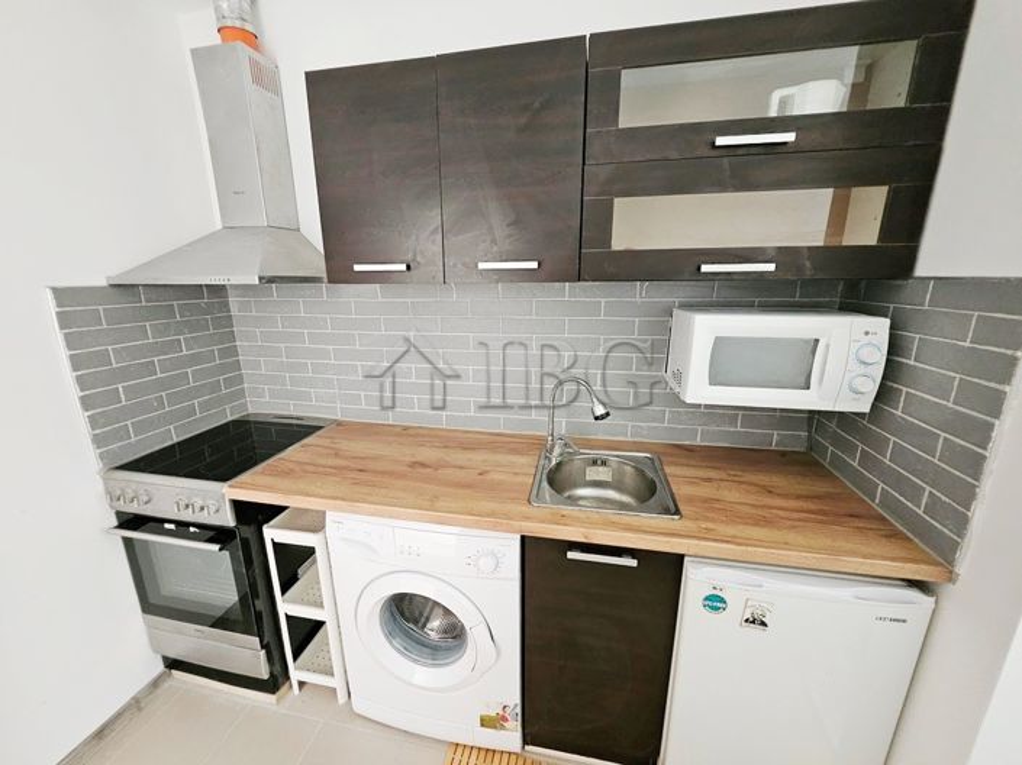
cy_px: 382
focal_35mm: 13
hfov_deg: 106.2
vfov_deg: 89.9
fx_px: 384
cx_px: 511
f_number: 2.2
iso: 400
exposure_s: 1/33
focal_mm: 1.7
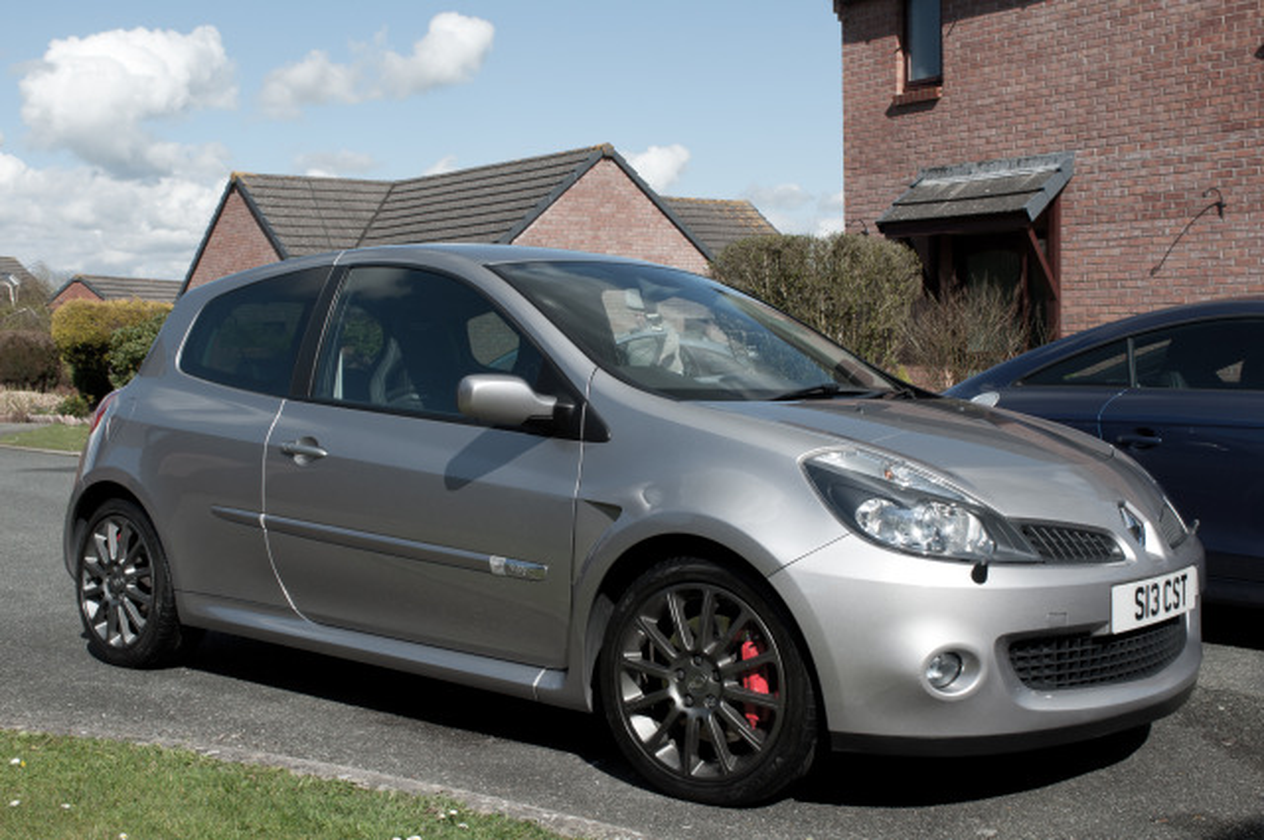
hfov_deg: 46.5
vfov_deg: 31.8
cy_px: 420
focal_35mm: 42
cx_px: 632
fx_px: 1473
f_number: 10
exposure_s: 1/400
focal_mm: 28
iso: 200
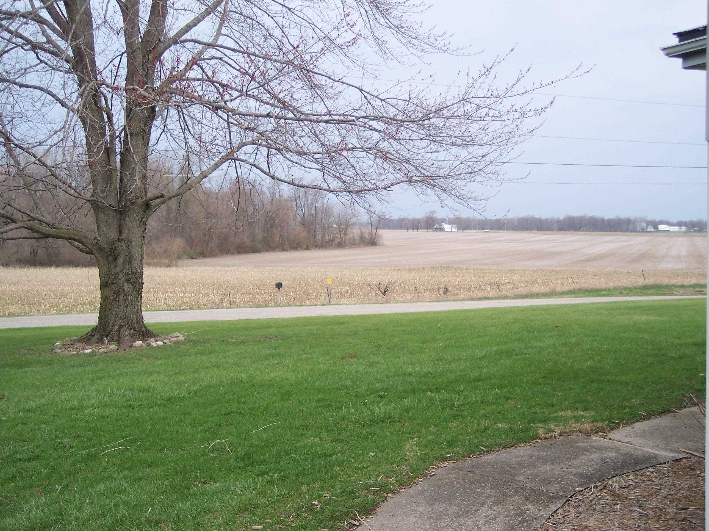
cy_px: 266
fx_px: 778
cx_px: 354
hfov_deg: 49.0
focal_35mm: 38
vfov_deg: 37.7
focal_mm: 8
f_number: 2.8
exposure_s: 1/500
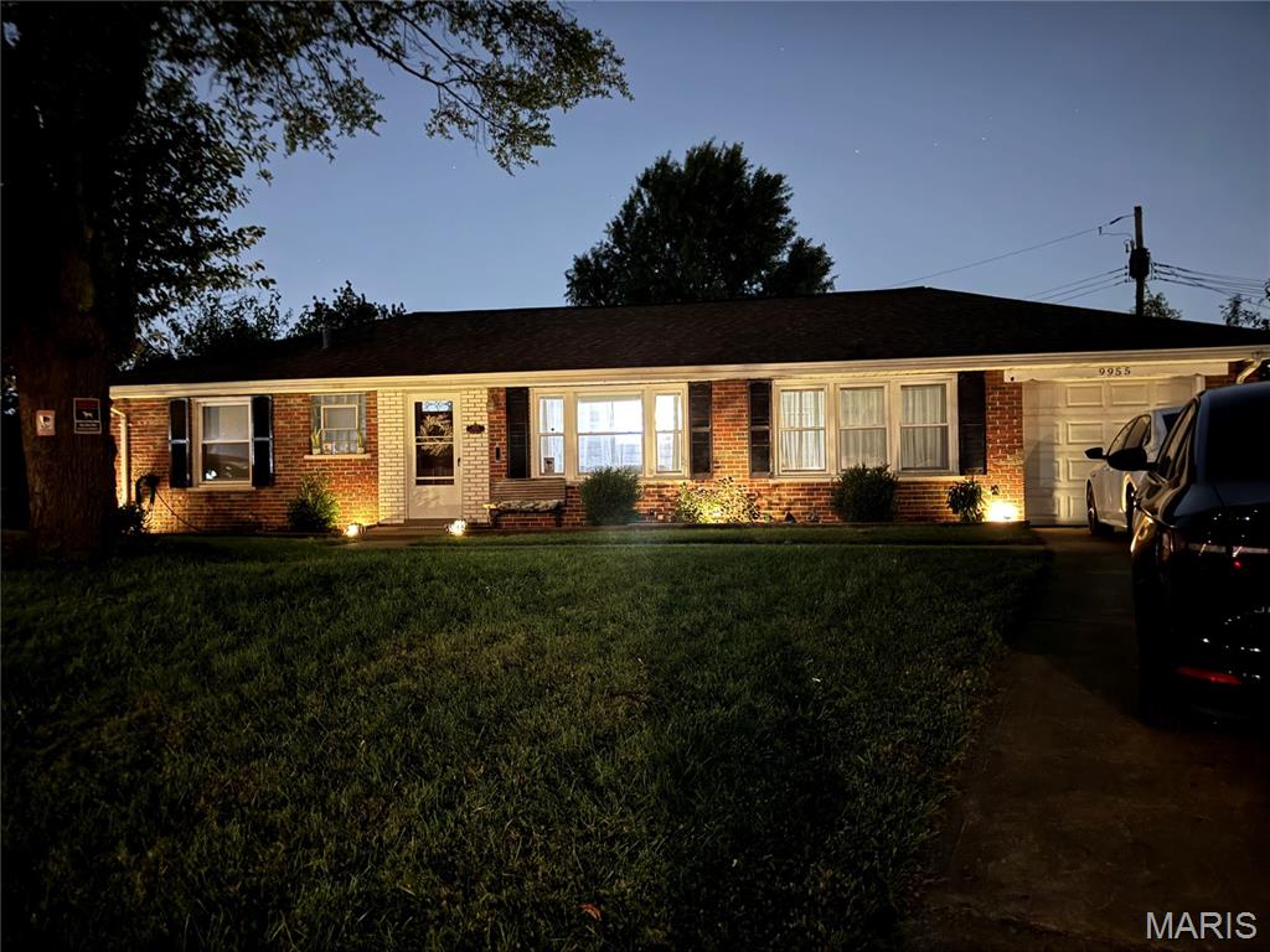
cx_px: 635
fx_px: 881
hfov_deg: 71.6
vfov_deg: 56.8
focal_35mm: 24
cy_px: 476
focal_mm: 6.76
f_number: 1.78
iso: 1600
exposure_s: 1
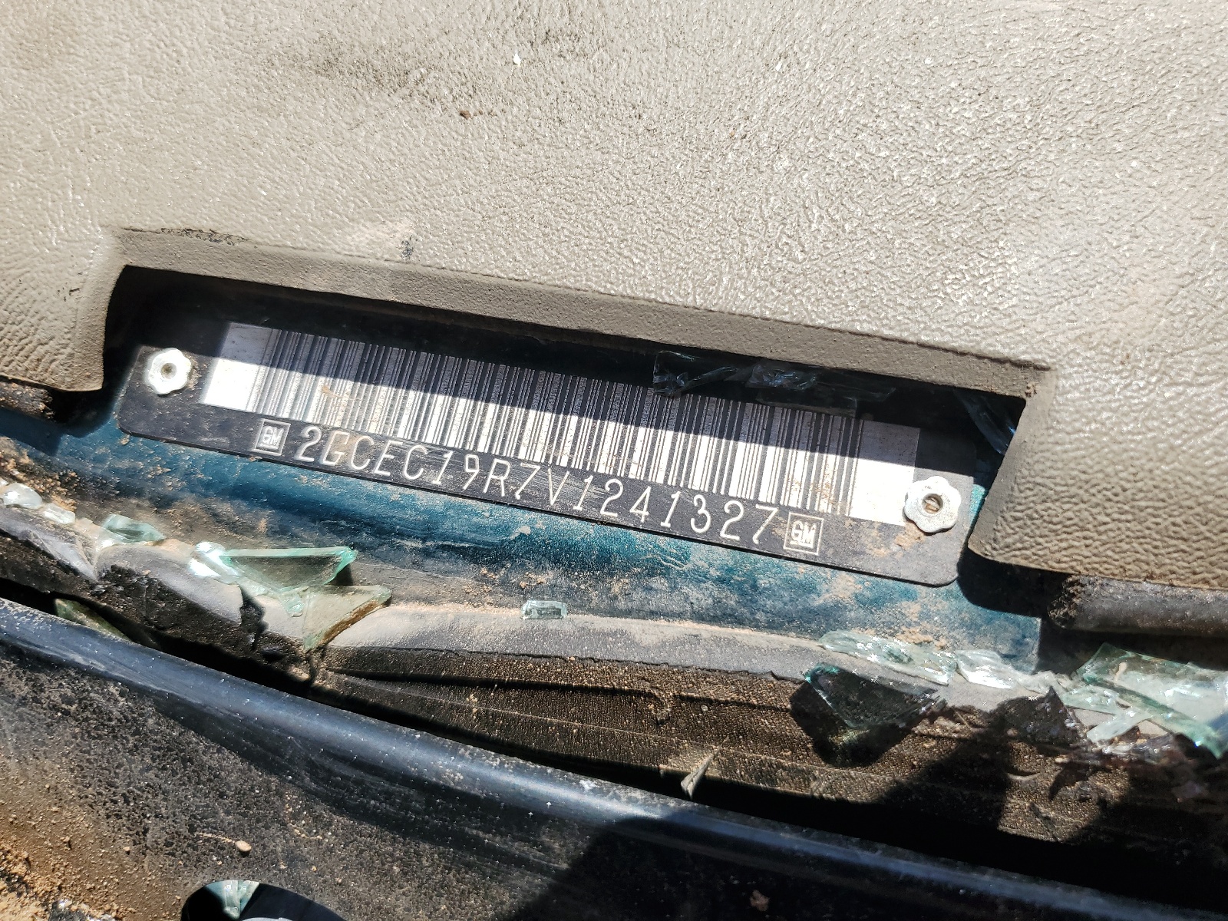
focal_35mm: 26
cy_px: 460
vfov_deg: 53.1
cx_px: 614
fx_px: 922
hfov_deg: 67.3
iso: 50
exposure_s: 1/2500
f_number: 1.5
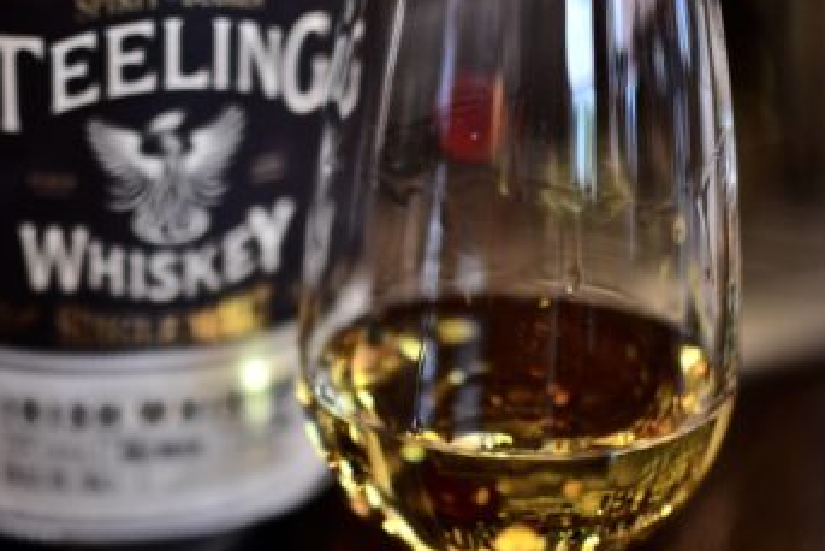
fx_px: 2245
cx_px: 284
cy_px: 408
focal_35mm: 98
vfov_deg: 13.9
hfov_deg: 20.8
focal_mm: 35
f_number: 1.8
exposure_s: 1/30
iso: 200
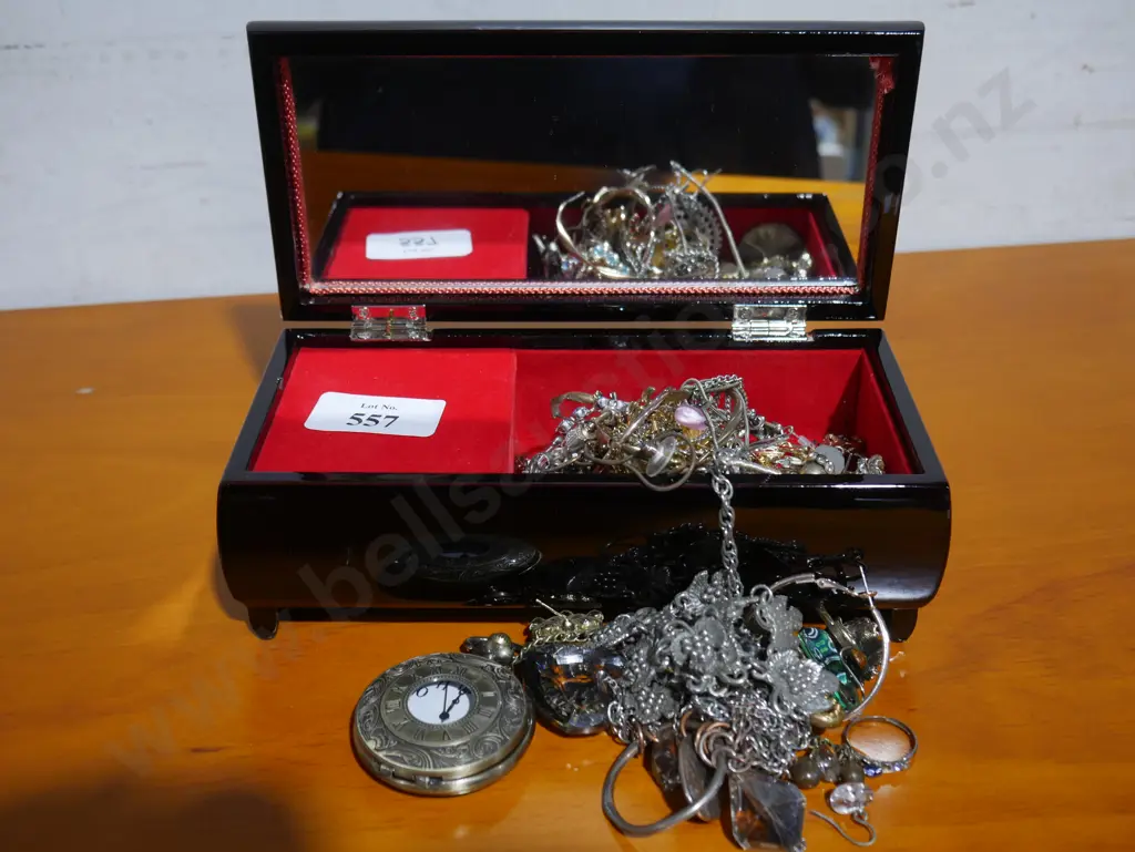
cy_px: 426
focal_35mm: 40
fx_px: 1312
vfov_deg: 36.0
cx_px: 568
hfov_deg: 46.8
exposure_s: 1/60
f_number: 4.5
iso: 500
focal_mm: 20
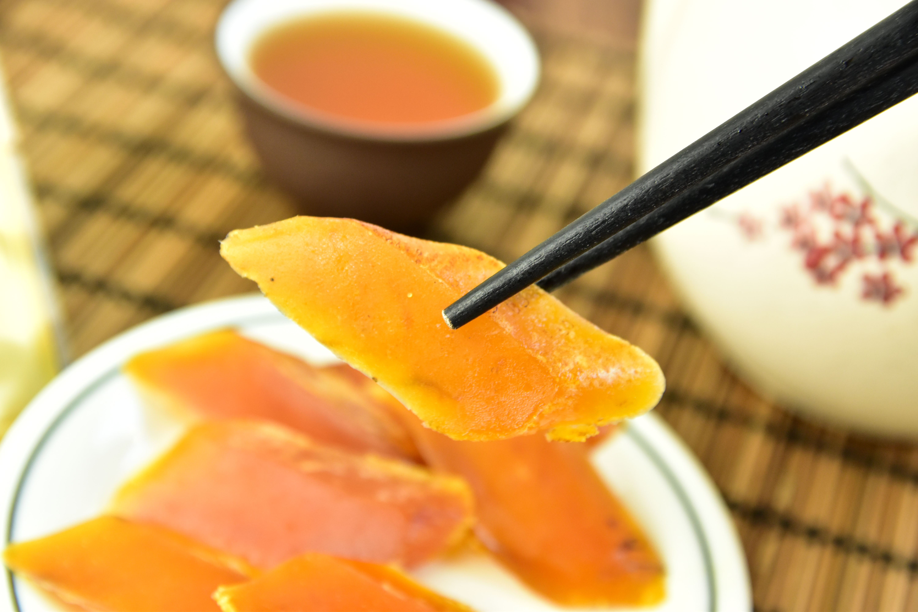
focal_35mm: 75
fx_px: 1912
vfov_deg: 18.2
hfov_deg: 27.0
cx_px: 459
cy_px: 306
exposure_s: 1/80
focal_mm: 50
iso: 1600
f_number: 5
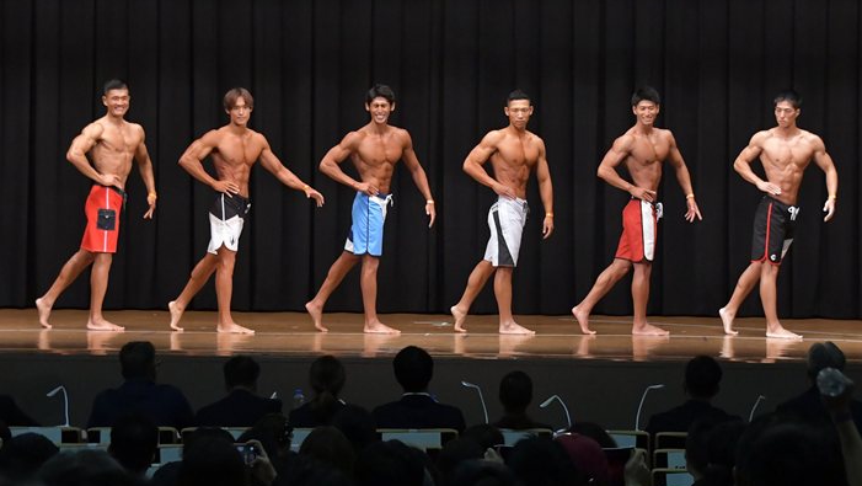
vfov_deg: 10.3
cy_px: 208
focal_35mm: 118
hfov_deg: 18.1
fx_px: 2698
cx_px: 454
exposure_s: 1/400
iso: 6400
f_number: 5.6
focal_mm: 68
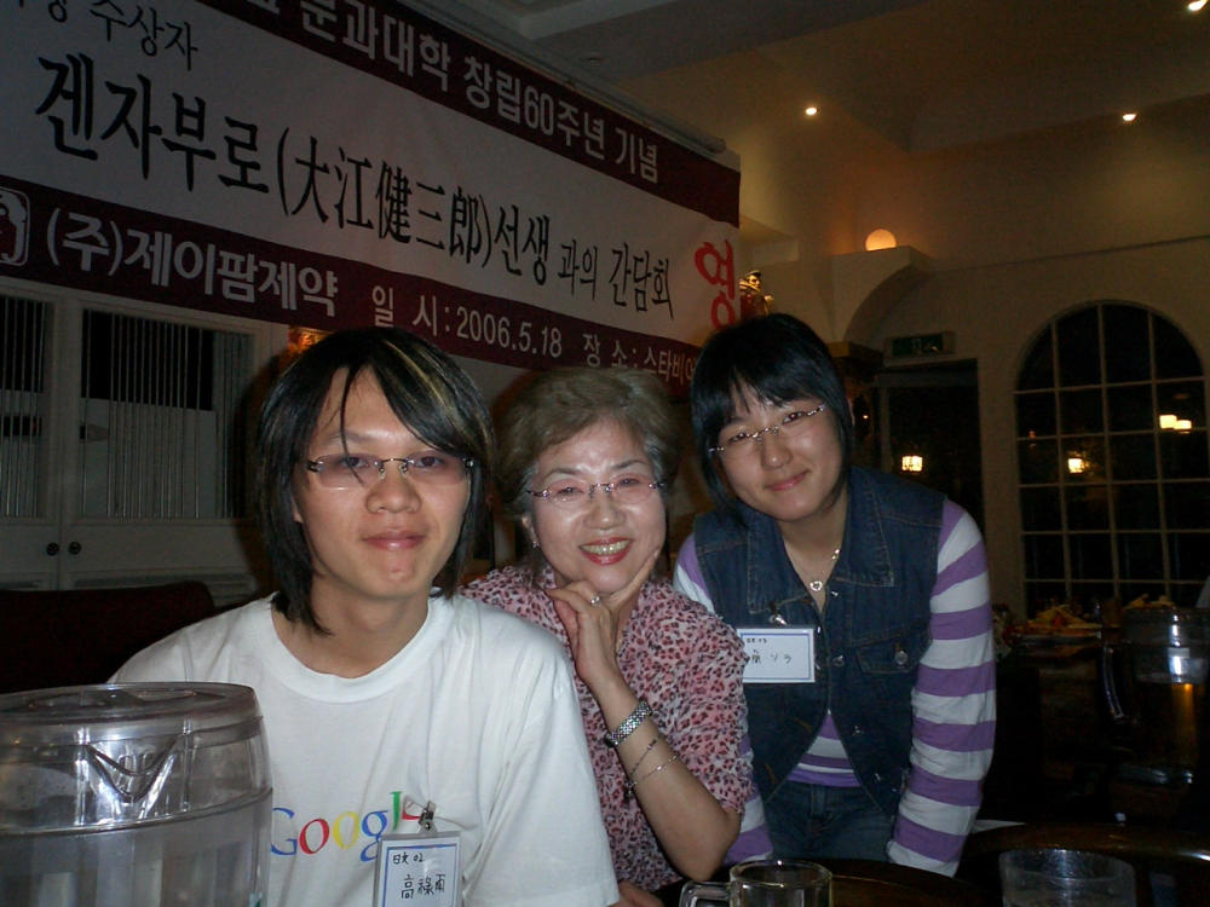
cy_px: 454
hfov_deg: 50.1
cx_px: 605
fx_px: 1293
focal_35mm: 37
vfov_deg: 38.7
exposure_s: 1/40
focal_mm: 5.6
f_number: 3.5
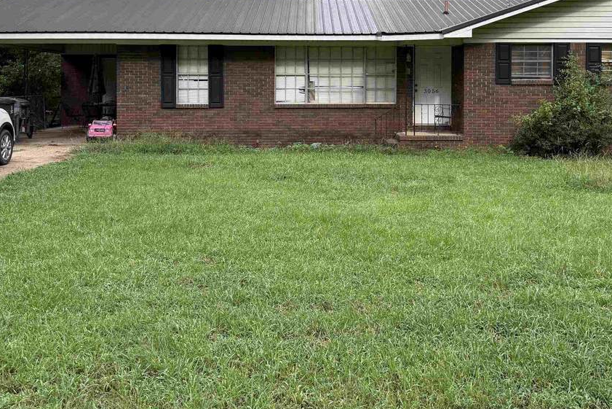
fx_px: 646
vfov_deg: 34.1
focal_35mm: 38
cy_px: 86
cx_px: 333
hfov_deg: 50.6
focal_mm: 6.76
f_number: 1.78
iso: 100
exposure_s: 1/992
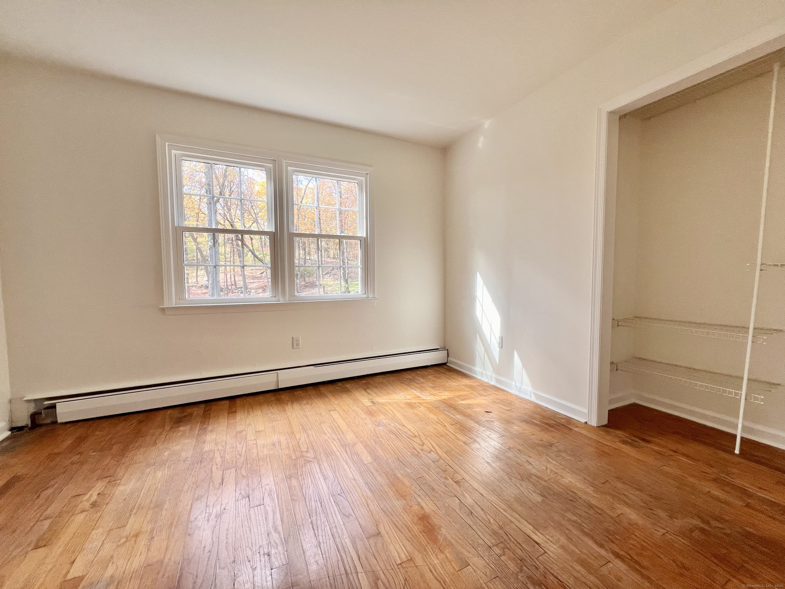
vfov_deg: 89.9
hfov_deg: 106.2
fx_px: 295
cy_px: 294
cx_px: 392
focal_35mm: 13
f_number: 1.8
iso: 64
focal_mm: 1.57
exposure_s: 1/99
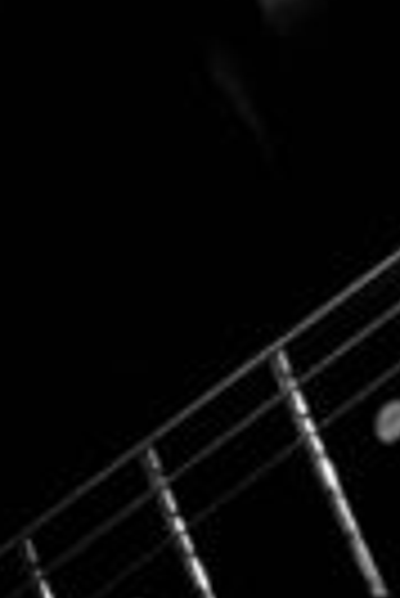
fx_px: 25798
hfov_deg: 0.9
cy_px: -1223
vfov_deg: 1.3
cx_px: 65
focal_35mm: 1552
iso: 400
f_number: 3.5
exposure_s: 1/1250
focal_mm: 135
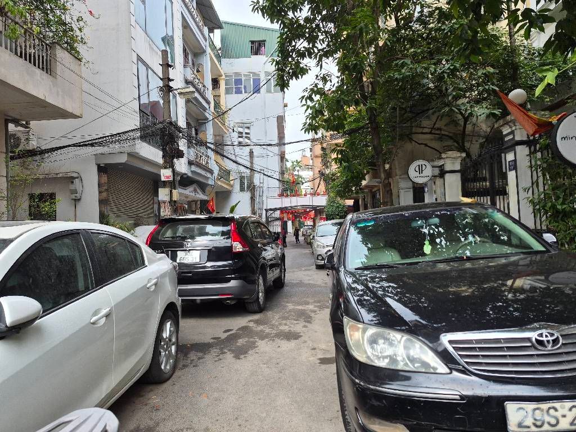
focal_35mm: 23
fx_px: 383
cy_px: 216
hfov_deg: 73.9
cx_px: 288
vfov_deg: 58.9
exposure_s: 1/1667
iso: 80
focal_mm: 5.4
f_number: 1.8
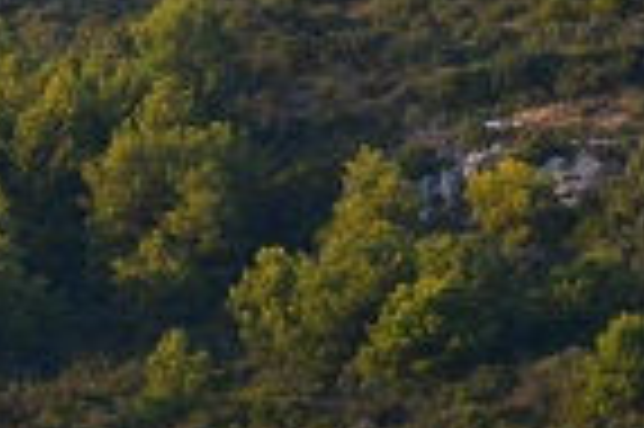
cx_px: -1092
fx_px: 13115
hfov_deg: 2.8
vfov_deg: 1.9
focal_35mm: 734
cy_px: 543
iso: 400
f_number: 4.5
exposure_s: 1/1250
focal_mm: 70
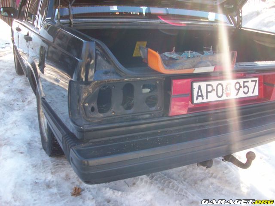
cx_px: 138
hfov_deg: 54.0
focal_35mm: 34
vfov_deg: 41.8
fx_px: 270
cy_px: 103
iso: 80
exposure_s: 1/96.3
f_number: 2.8
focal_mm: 5.7
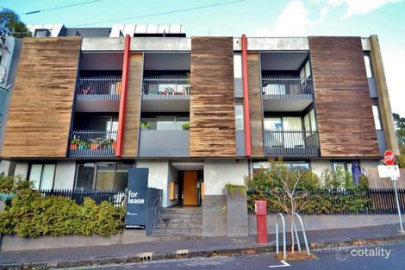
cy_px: 135
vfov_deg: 77.3
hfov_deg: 100.4
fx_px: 169
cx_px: 202
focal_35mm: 15
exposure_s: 1/125
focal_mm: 10
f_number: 4
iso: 160
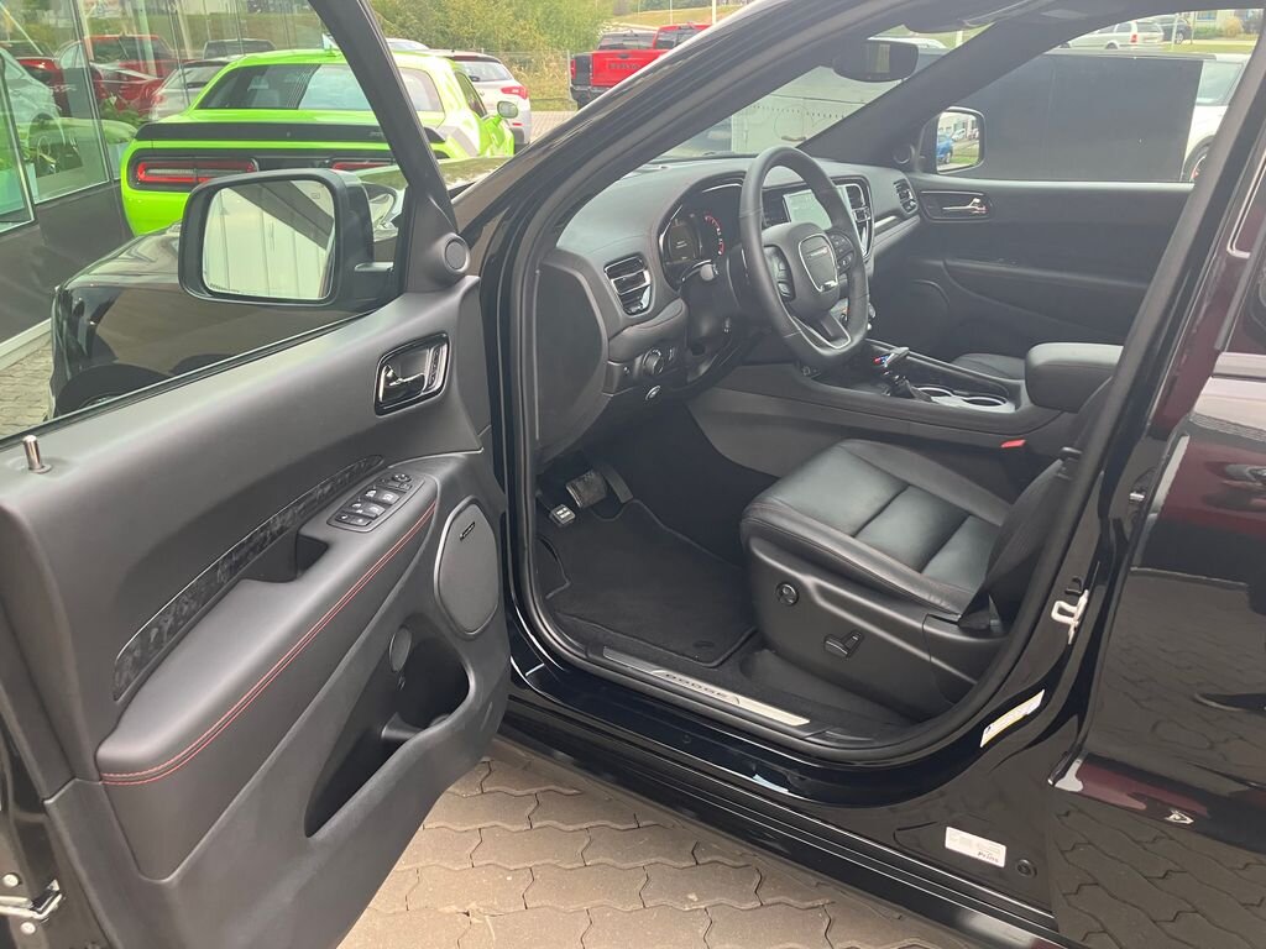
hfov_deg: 63.4
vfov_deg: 49.7
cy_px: 474
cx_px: 633
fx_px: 1024
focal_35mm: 28
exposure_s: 1/60
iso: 125
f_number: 1.8
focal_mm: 3.99
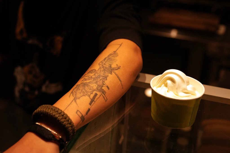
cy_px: 76
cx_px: 115
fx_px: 319
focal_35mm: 50
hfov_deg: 39.6
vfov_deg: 27.0
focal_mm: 50
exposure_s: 1/800
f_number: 4
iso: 1250
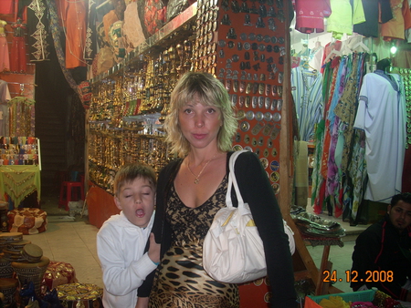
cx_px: 206
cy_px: 154
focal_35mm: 37
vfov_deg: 38.7
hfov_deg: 50.1
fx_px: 440
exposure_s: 1/30
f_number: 2.8
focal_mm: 6.2
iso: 64
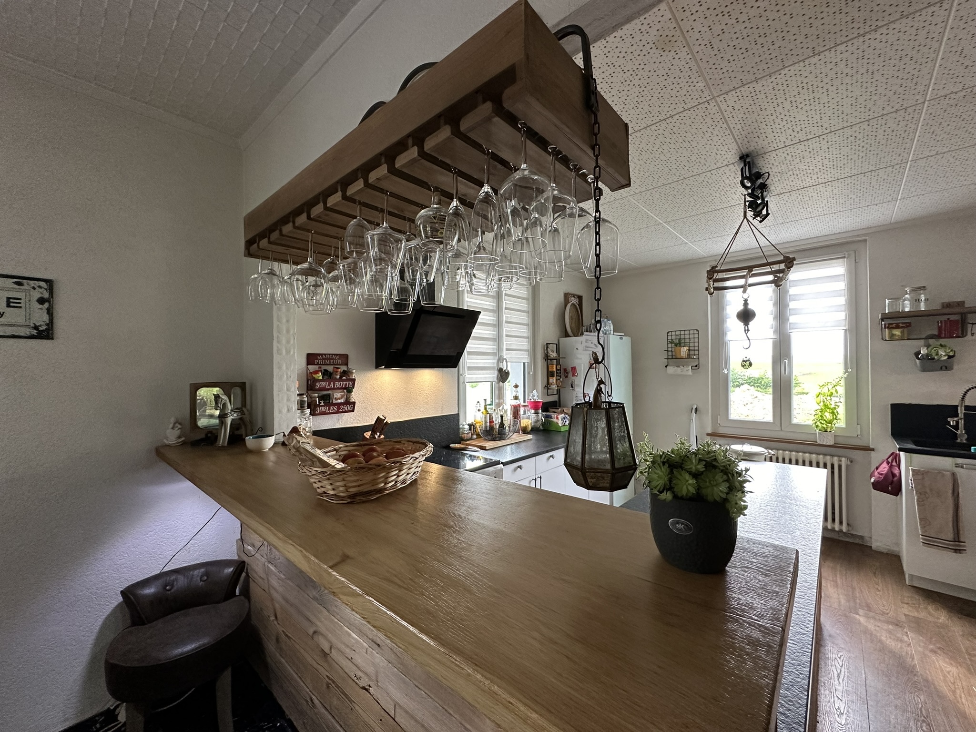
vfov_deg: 85.7
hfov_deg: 102.1
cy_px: 366
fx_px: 395
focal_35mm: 14
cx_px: 488
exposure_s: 1/100
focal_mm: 2.22
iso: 250
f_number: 2.2
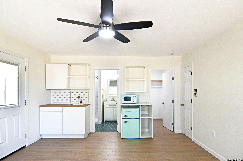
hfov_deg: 90.1
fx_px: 121
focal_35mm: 18
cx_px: 122
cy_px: 80
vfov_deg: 67.1
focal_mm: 12
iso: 320
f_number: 5
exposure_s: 1/100
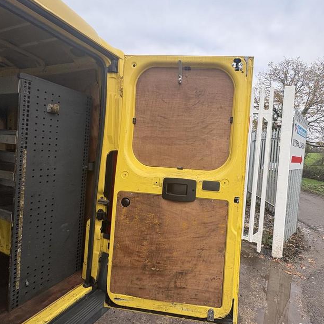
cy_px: 157
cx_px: 199
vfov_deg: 80.7
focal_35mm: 18
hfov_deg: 79.5
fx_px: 191
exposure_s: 1/405
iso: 40
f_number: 2.2
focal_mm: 2.22
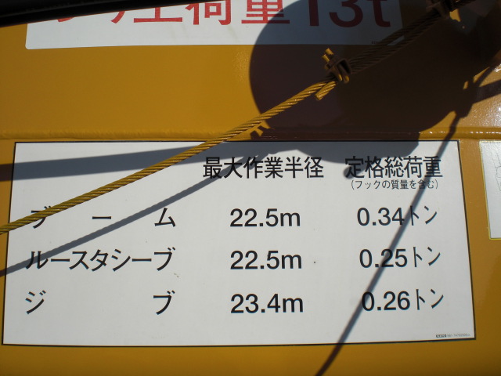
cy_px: 188
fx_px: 550
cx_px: 250
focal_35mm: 38
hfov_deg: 49.0
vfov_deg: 37.7
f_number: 5.6
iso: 64
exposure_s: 1/1250
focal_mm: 6.3
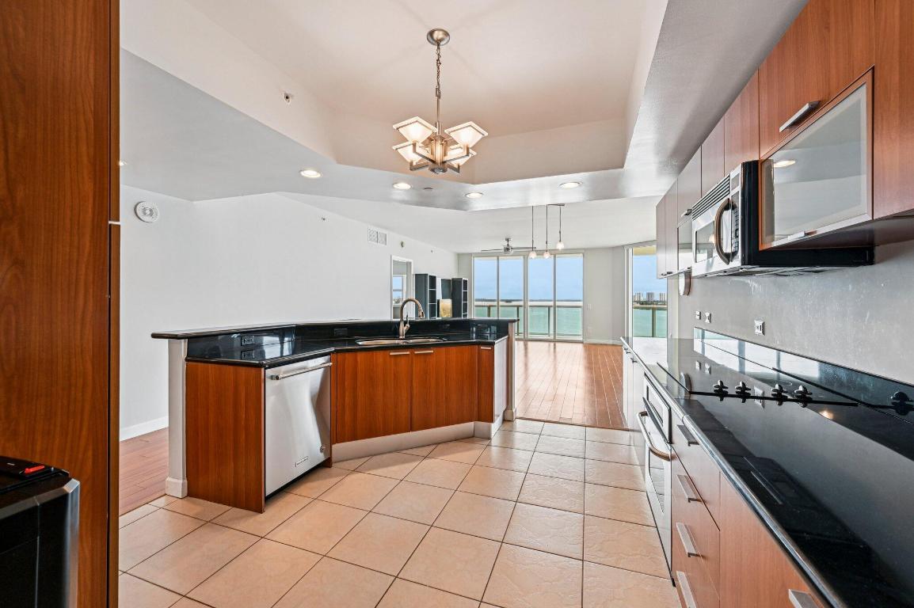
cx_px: 457
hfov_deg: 104.3
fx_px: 355
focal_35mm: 14
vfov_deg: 81.1
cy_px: 304
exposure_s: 1/125
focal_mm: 14
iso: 400
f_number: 8
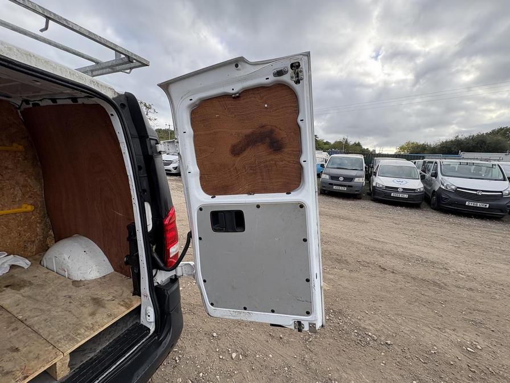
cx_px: 255
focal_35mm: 14
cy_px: 192
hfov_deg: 102.1
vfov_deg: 85.7
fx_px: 206
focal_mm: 2.22
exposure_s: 1/226
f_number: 2.2
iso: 40
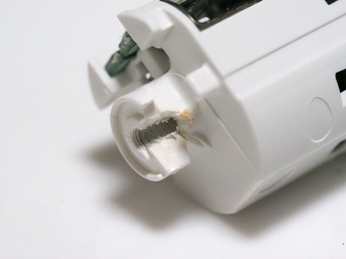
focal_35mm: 120
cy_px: 130
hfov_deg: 16.4
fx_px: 1199
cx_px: 173
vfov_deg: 12.3
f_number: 5.6
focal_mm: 60
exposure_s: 1/160
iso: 5000
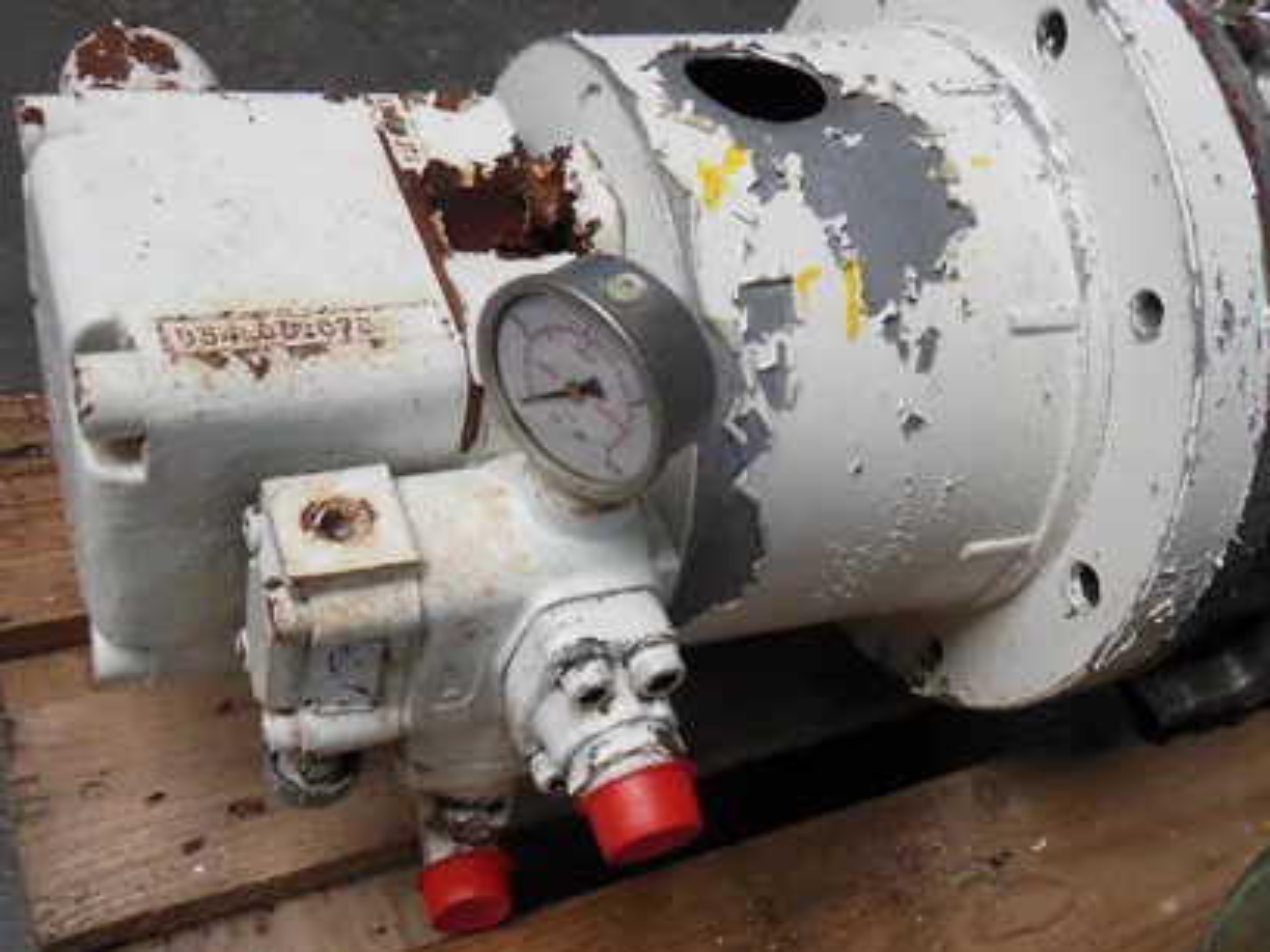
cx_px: 865
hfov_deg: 48.0
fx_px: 1394
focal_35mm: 38
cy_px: 450
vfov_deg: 37.7
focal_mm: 4.5
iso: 125
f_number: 3.5
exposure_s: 1/40
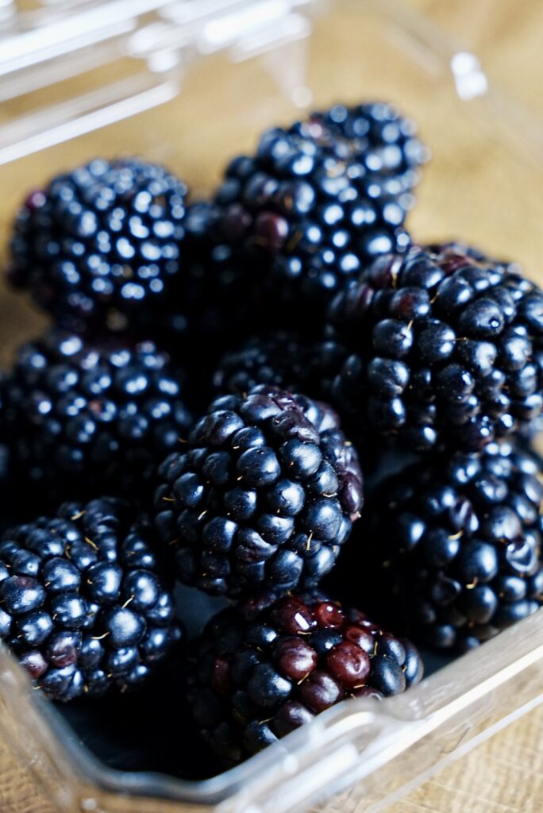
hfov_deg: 18.2
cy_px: 406
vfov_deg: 27.0
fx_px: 1694
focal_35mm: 75
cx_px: 272
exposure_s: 1/30
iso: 1600
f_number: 5.6
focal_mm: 50
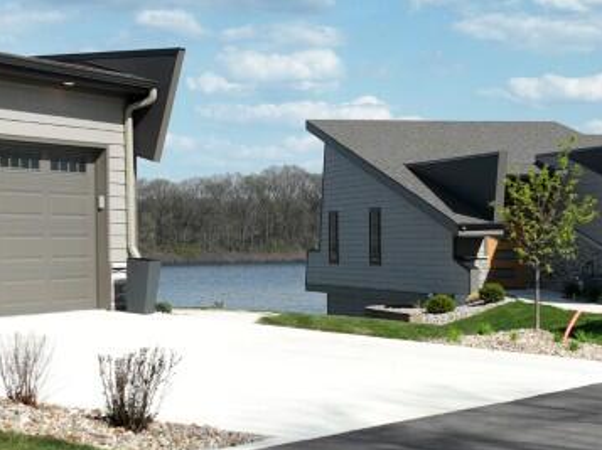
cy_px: 233
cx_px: 282
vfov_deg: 15.2
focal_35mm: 97
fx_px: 1685
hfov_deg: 20.3
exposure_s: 1/1600
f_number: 2.8
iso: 100
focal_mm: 12.29
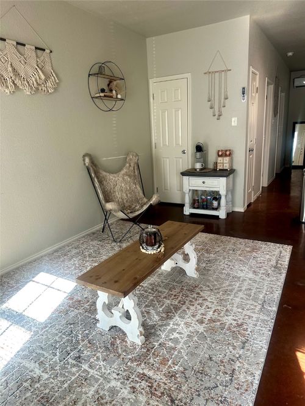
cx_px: 152
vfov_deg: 71.6
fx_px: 282
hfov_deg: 56.8
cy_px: 203
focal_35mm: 24
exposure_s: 1/60
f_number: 1.78
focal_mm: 6.86
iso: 125
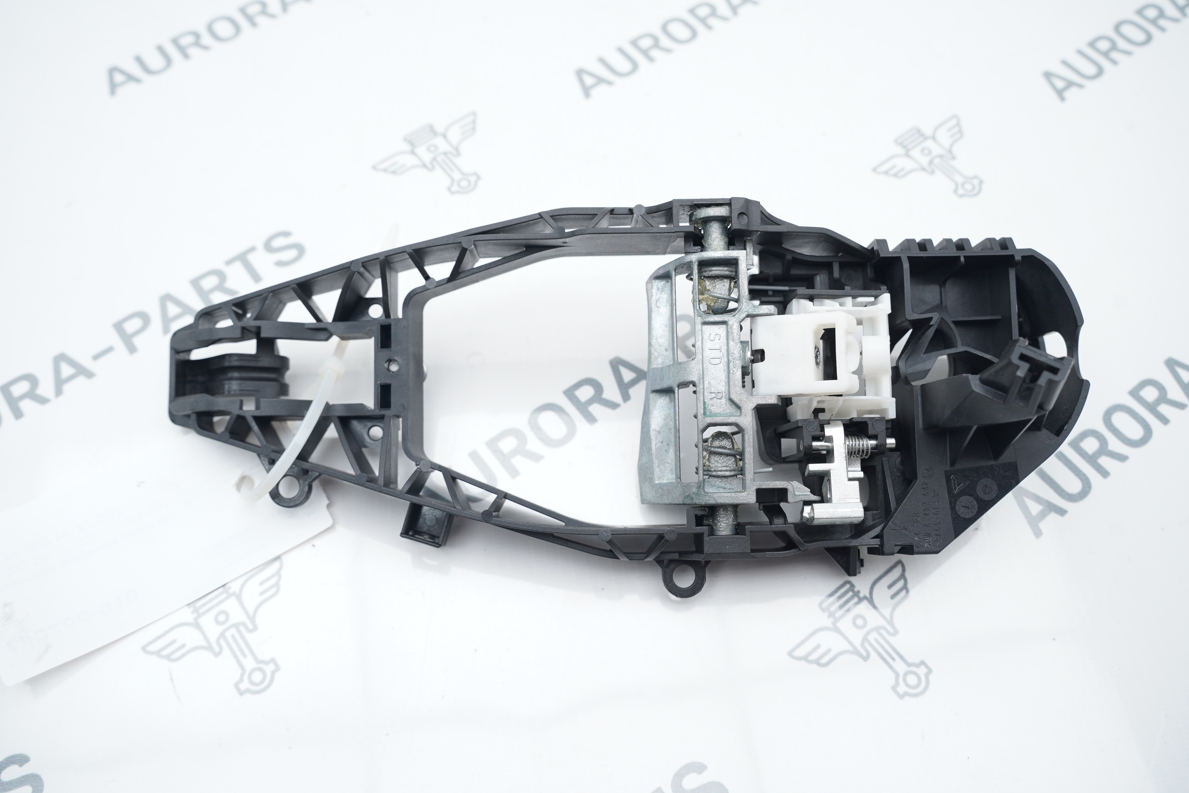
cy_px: 396
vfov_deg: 45.0
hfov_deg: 63.7
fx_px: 958
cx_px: 594
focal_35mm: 29
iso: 500
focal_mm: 29
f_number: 6.3
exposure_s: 1/125
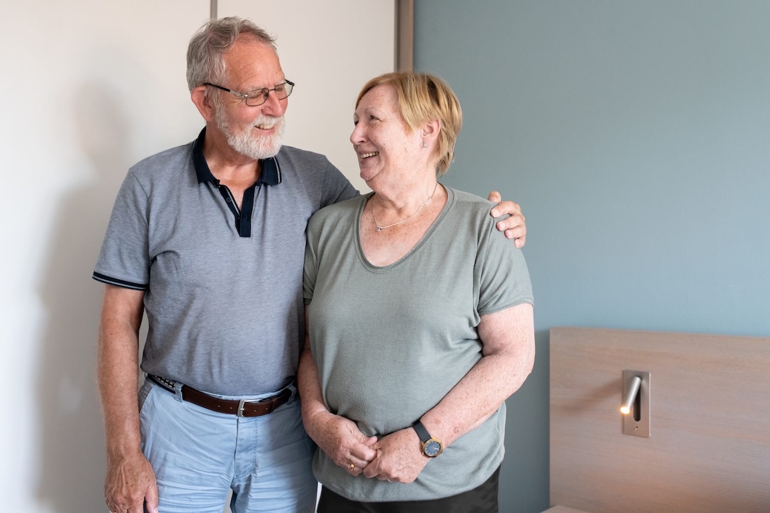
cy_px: 256
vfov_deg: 37.9
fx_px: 749
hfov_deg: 54.4
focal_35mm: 35
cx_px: 385
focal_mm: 35
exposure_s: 1/160
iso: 2500
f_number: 4
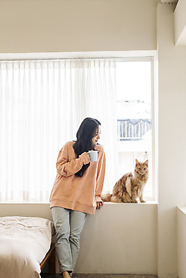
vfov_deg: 43.6
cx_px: 93
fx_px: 348
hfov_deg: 29.9
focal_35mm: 45
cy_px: 139
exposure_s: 1/500
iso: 250
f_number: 2.5
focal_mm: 30
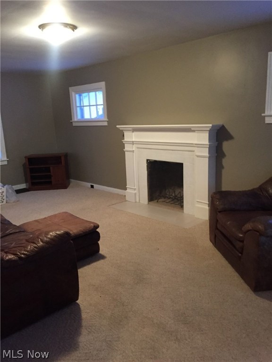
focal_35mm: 29
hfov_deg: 48.2
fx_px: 304
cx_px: 136
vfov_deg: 61.7
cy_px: 181
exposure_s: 1/15
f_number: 2.2
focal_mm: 4.15
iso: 250
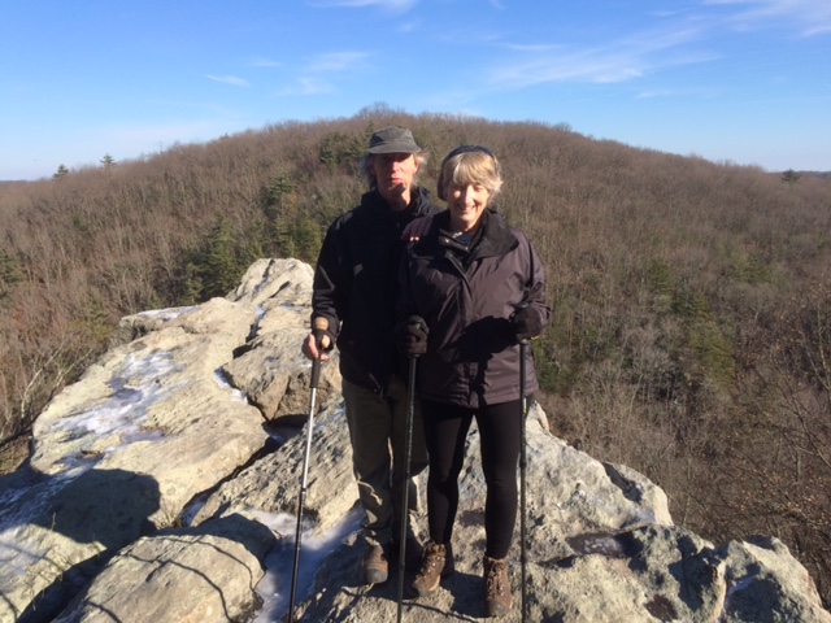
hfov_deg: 61.7
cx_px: 416
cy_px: 312
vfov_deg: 48.2
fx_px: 696
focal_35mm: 29
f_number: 2.2
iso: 32
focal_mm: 4.15
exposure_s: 1/1414
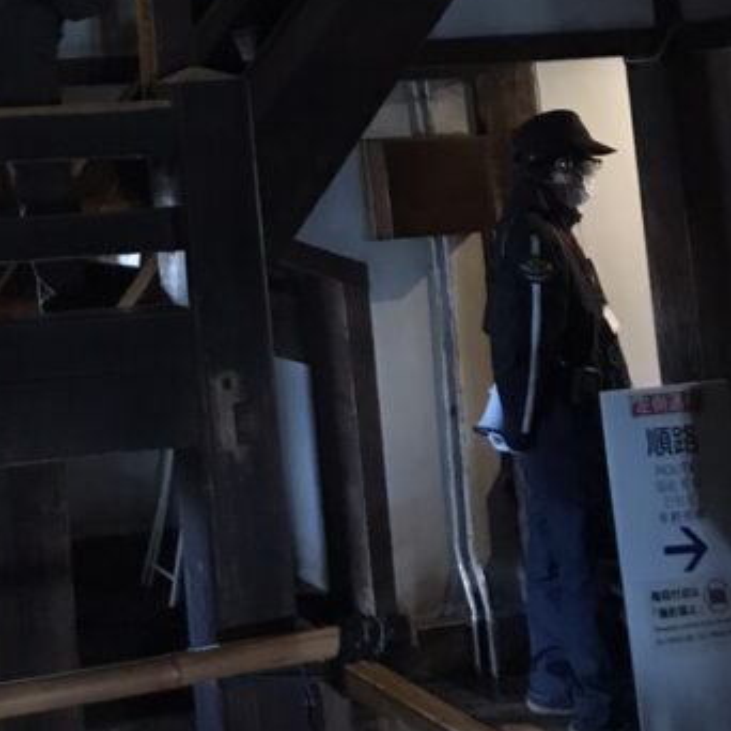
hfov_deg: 22.0
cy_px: -83
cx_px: -85
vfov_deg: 22.0
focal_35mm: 74
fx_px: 1768
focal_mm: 3.99
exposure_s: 1/6
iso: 80
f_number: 1.8
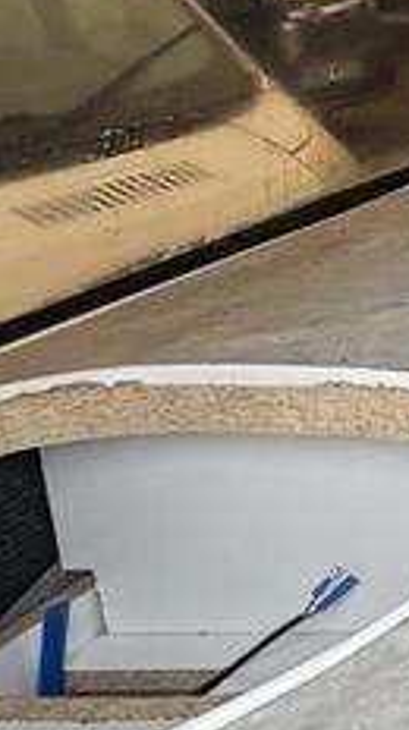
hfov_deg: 12.2
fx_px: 1141
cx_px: 1155
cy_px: 110
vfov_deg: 34.0
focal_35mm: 59
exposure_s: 1/93
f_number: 2.2
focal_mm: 2.22
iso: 250
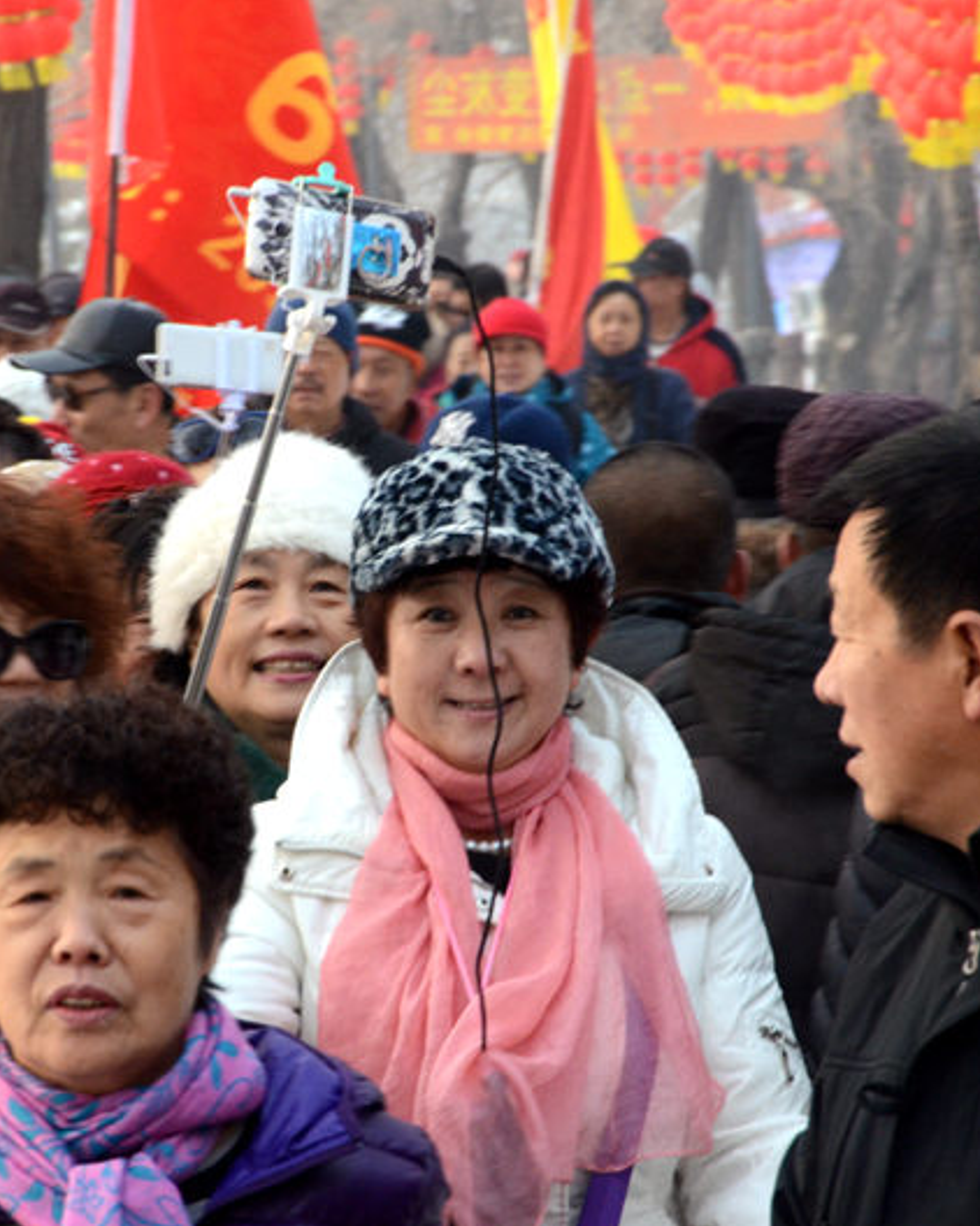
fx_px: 15454
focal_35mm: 426
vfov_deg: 4.5
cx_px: 346
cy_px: 613
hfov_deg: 3.6
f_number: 20
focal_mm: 200
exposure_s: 1/80
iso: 1250
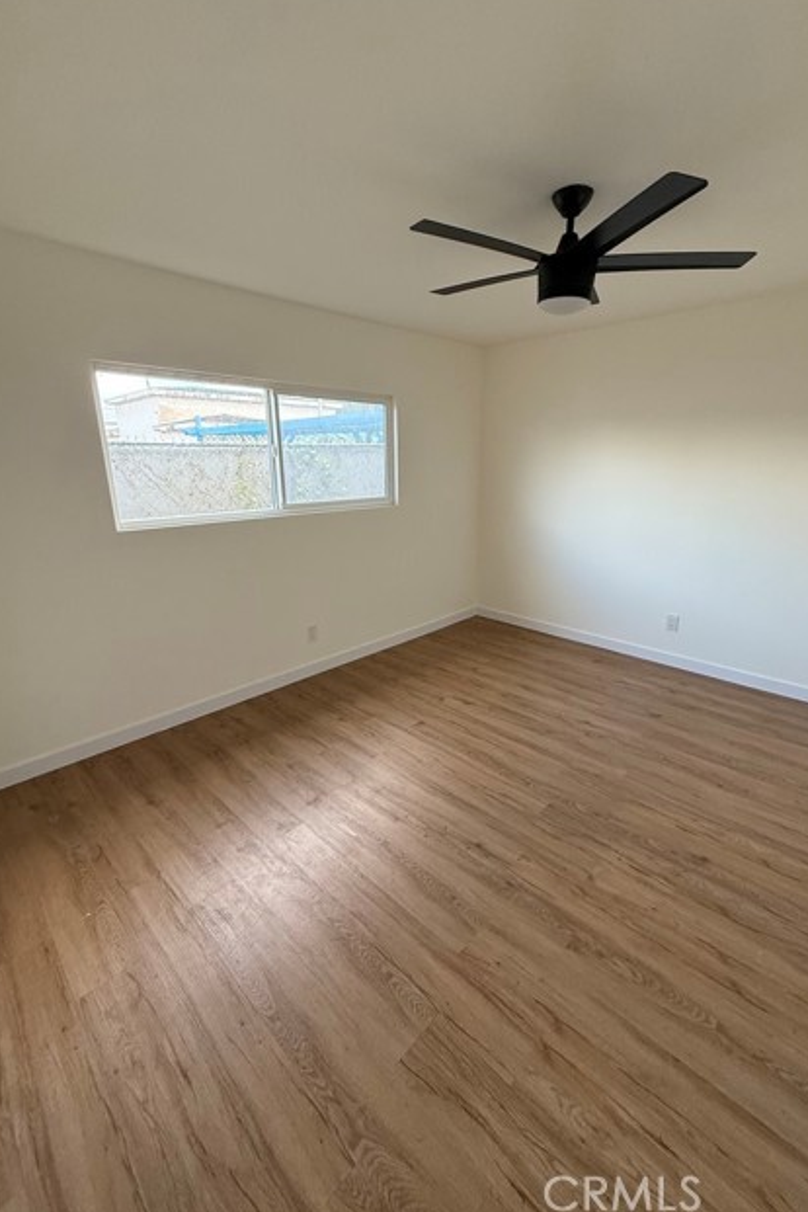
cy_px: 597
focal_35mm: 15
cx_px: 424
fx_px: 505
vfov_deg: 100.4
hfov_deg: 77.3
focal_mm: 2.22
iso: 200
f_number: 2.2
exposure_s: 1/99
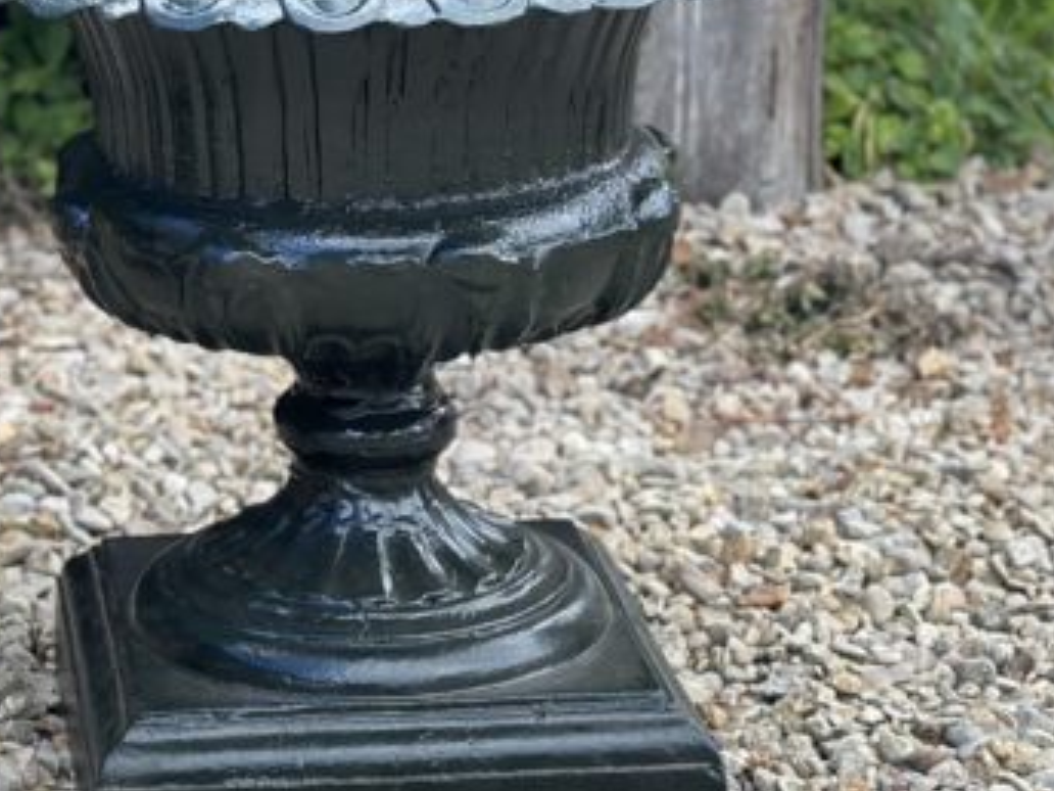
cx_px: -389
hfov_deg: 13.2
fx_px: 4354
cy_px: 227
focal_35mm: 143
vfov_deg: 10.4
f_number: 1.78
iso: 80
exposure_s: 1/797
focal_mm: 6.86
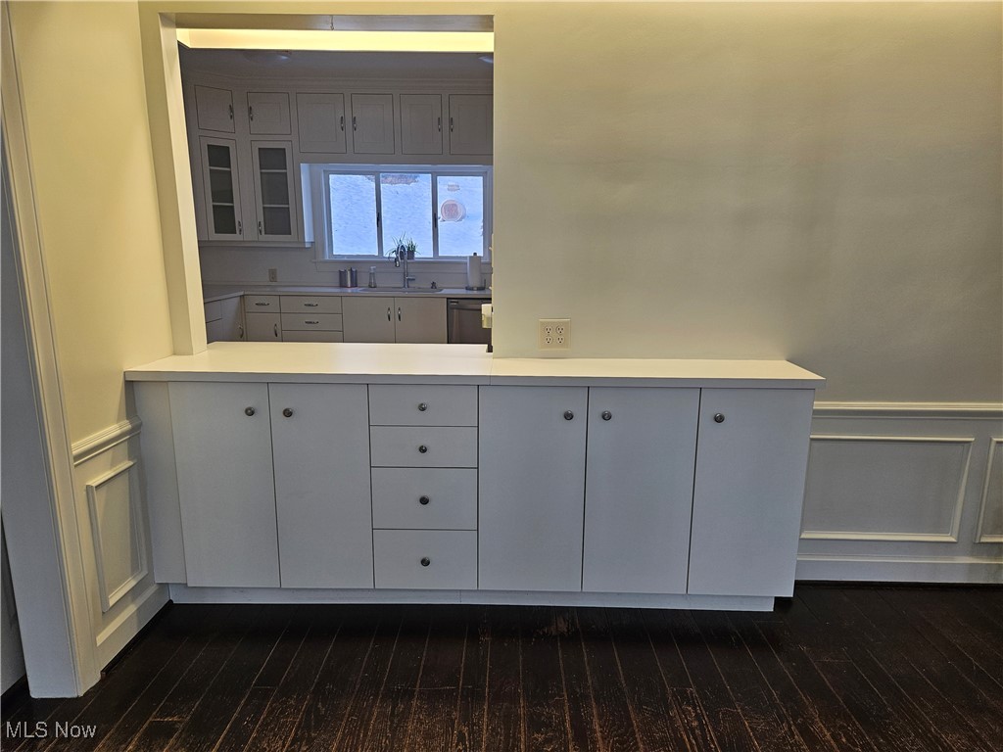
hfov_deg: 73.9
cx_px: 502
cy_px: 376
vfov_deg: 58.9
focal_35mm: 23
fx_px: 666
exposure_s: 1/120
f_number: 1.8
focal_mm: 5.4
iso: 64
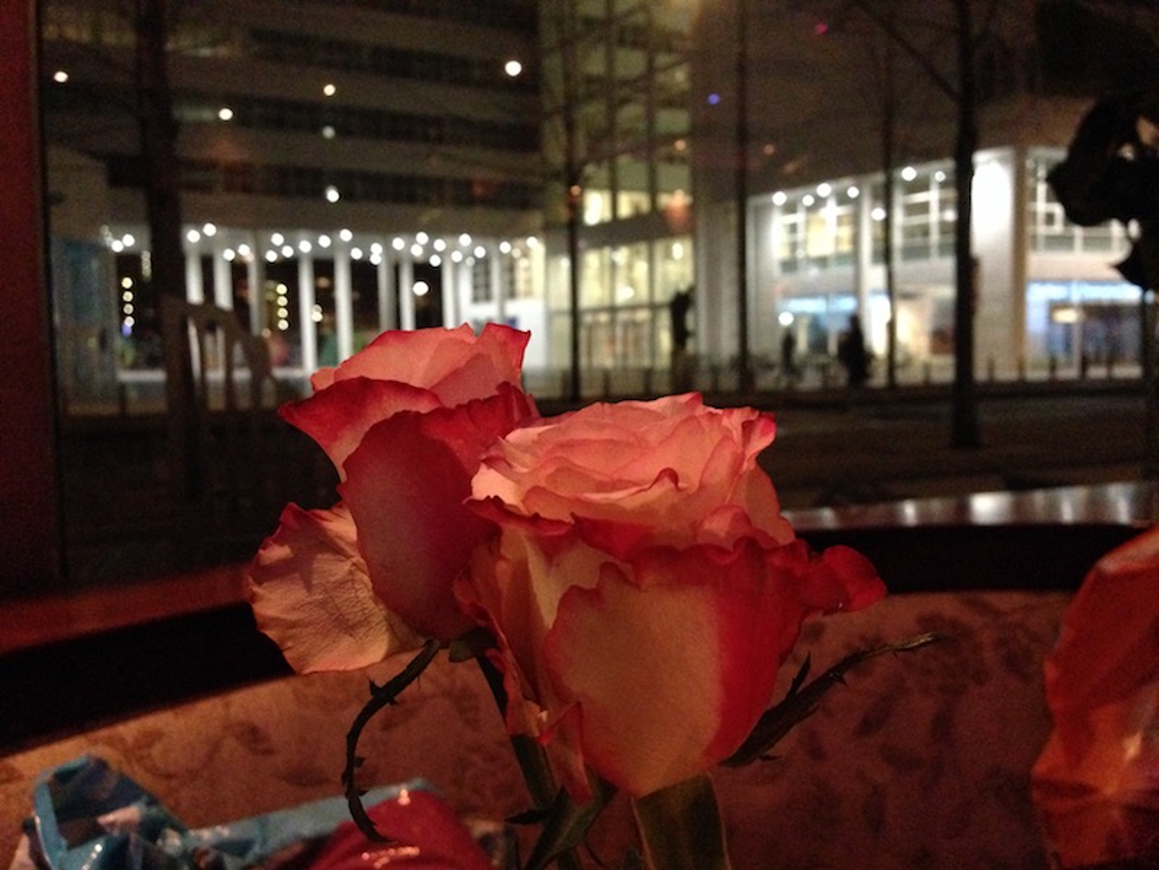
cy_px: 435
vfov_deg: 42.9
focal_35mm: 33
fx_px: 1105
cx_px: 580
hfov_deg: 55.4
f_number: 2.4
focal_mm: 4.12
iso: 800
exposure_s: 1/15
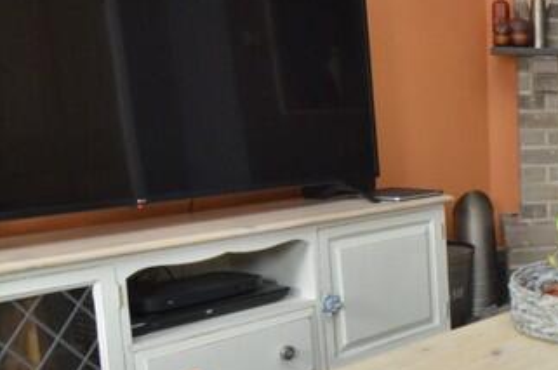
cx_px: 721
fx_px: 814
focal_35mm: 53
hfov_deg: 30.2
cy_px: 189
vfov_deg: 25.6
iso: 1400
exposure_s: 1/60
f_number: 4
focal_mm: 11
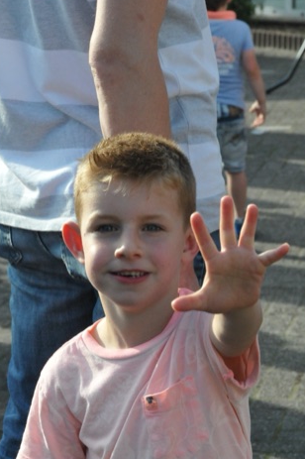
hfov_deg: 8.6
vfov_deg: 12.8
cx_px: 122
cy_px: 258
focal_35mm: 160
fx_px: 2036
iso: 2000
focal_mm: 82
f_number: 11
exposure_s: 1/800
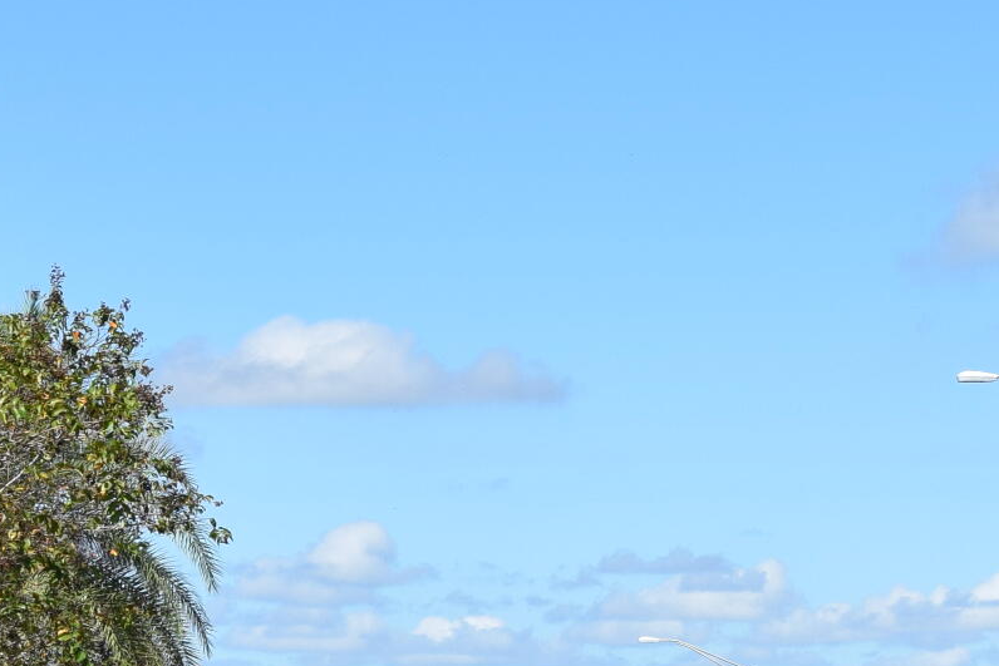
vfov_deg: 8.4
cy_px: 543
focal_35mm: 164
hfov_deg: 12.5
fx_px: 4548
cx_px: 483
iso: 200
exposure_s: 1/400
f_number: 10
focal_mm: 29
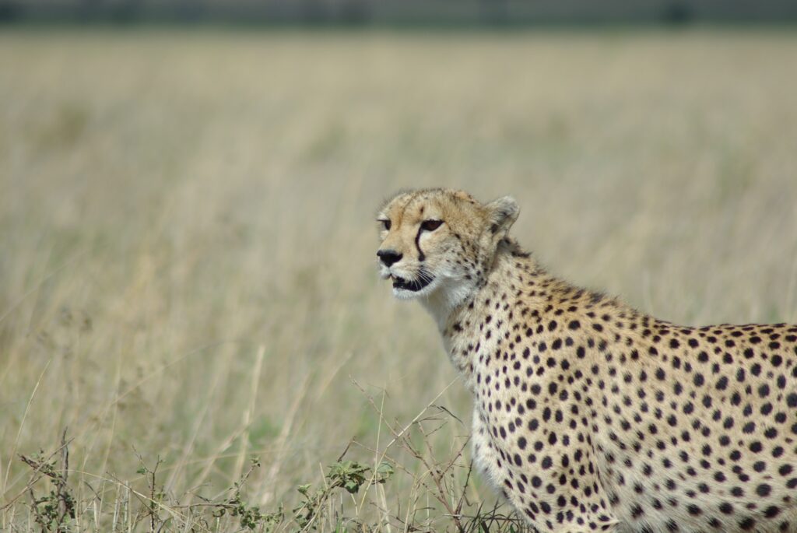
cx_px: 398
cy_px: 266
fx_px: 9972
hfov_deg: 4.6
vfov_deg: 3.1
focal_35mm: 450
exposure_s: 1/500
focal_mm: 300
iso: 100
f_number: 6.7
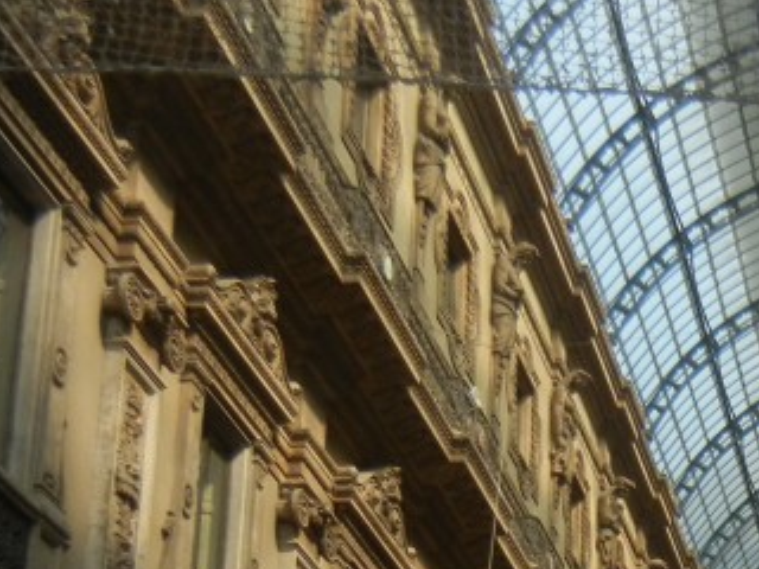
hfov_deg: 19.0
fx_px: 2105
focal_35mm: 96
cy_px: 792
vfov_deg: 14.6
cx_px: 970
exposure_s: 1/427
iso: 160
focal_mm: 5.4
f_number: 3.5
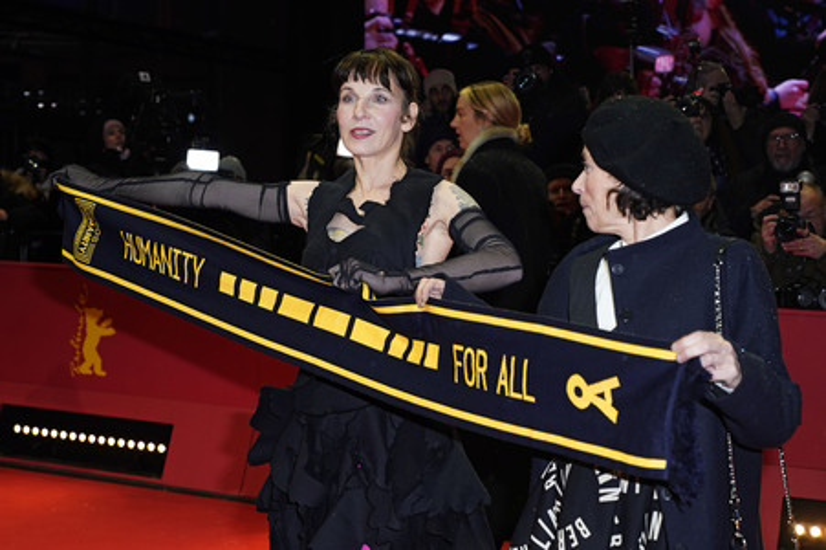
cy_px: 275
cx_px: 413
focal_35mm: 57
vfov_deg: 23.7
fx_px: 1307
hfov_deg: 35.1
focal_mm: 57
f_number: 5.6
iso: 800
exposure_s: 1/160
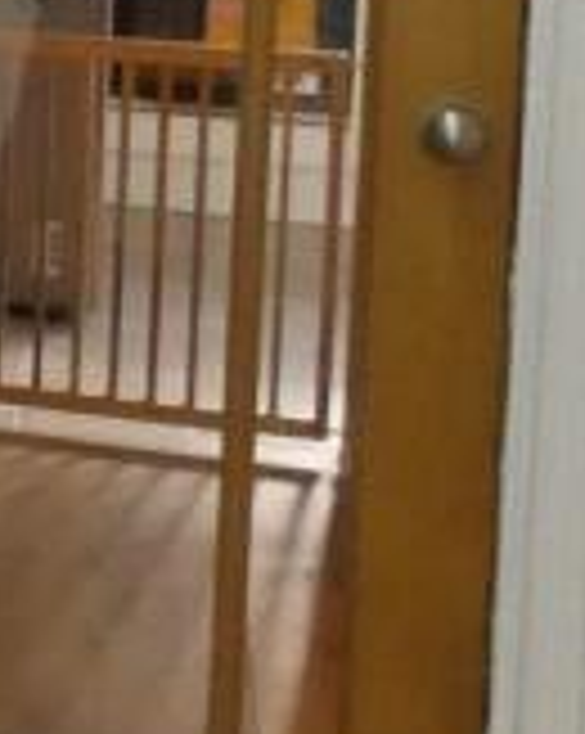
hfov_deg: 9.0
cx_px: -1390
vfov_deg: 15.1
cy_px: -140
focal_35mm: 123
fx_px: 2667
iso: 640
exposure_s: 1/125
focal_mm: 3.6
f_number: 2.8
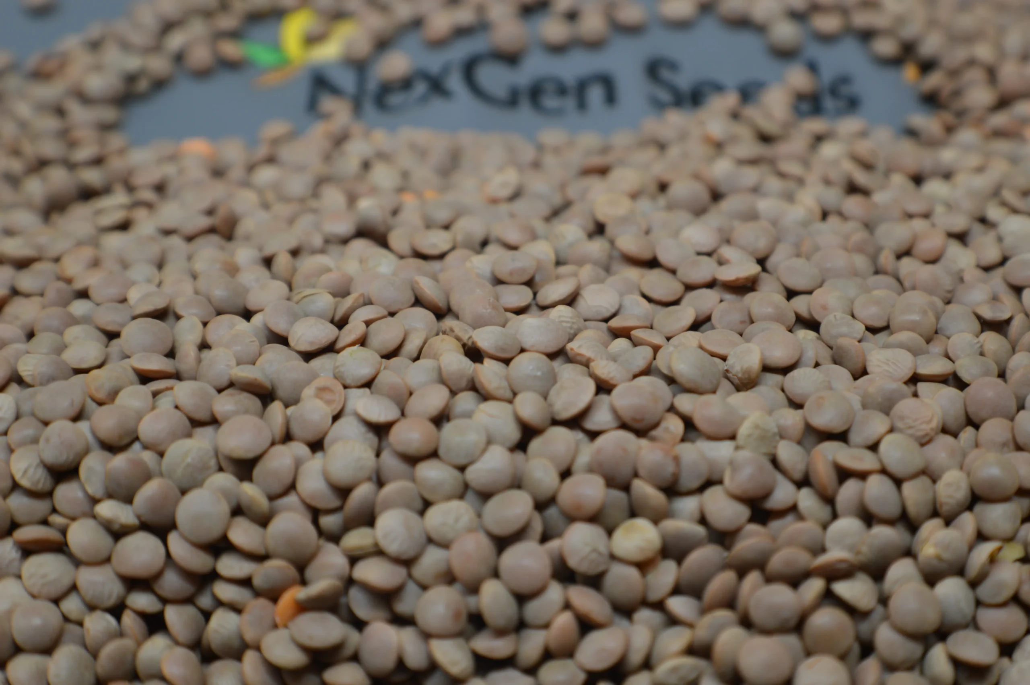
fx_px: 2358
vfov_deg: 16.5
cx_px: 515
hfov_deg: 24.6
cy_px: 342
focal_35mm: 82
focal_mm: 55
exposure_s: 1/60
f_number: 5.6
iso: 450
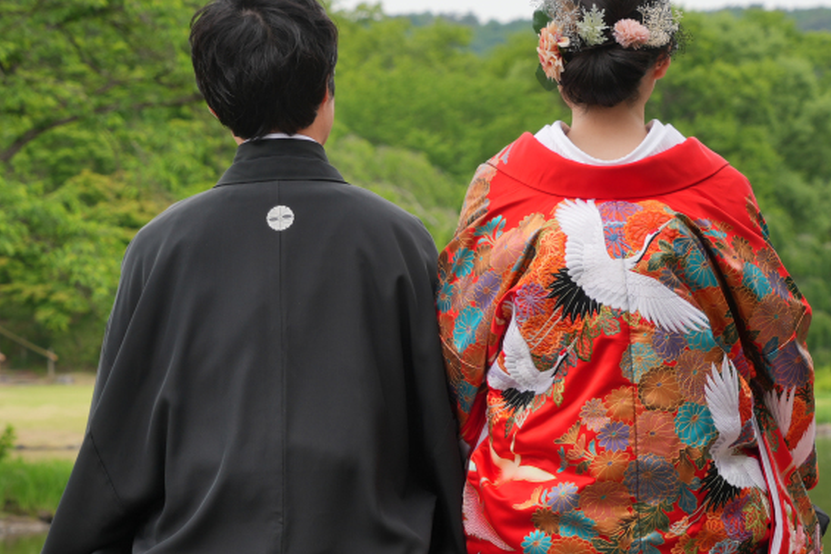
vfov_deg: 9.2
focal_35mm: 150
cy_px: 231
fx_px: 3463
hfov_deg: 13.7
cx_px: 456
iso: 100
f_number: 10
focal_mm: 106
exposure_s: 1/100
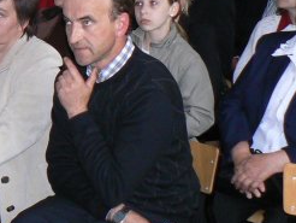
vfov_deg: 12.3
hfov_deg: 16.0
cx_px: -79
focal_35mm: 117
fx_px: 1001
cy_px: -57
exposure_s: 1/30
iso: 160
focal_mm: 6
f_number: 2.8
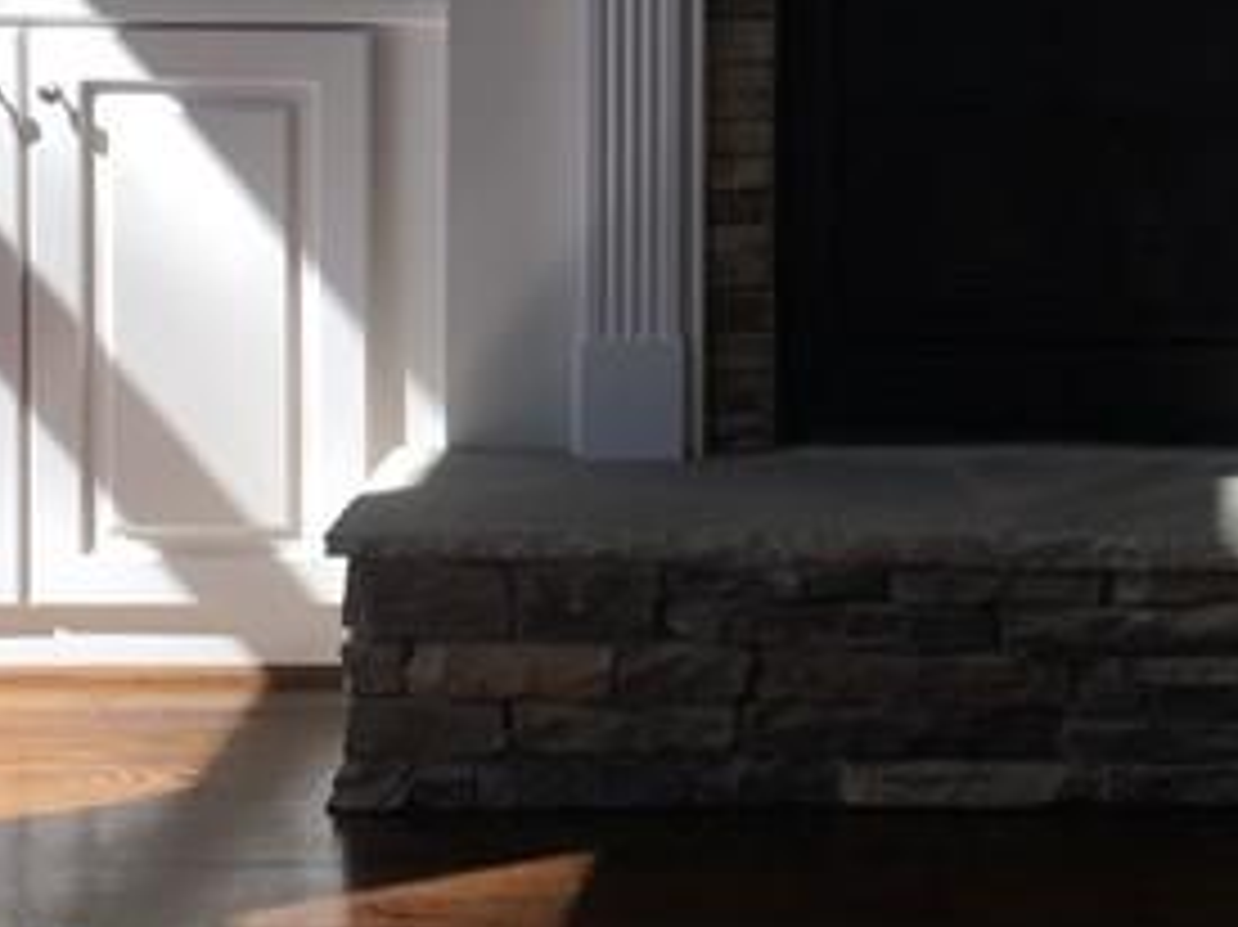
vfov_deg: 13.3
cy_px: -243
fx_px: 3861
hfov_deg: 17.8
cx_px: 1243
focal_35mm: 108
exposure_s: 1/214
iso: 25
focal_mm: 4.15
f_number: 2.2
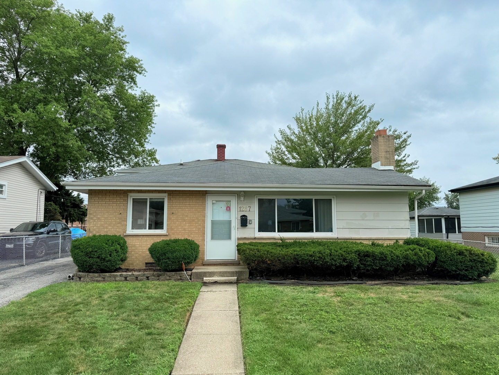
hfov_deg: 71.6
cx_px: 250
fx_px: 346
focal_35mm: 24
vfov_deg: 56.8
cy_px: 188
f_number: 1.78
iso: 80
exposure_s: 1/6711
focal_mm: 6.76
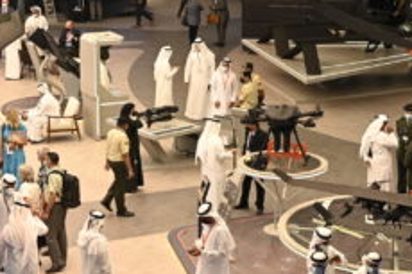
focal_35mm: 107
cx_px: 130
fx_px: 1224
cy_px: 91
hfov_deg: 19.0
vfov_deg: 12.8
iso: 800
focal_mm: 40
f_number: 4.5
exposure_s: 1/100
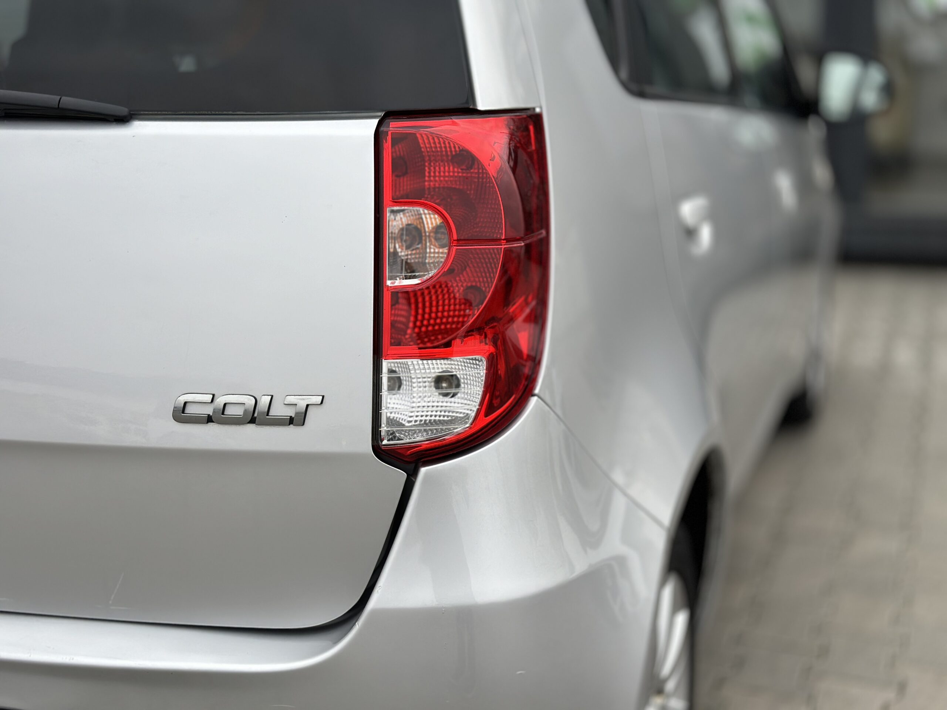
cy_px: 355
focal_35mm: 48
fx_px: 1313
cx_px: 474
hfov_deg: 39.7
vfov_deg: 30.3
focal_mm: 6.86
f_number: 1.78
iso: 80
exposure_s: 1/364
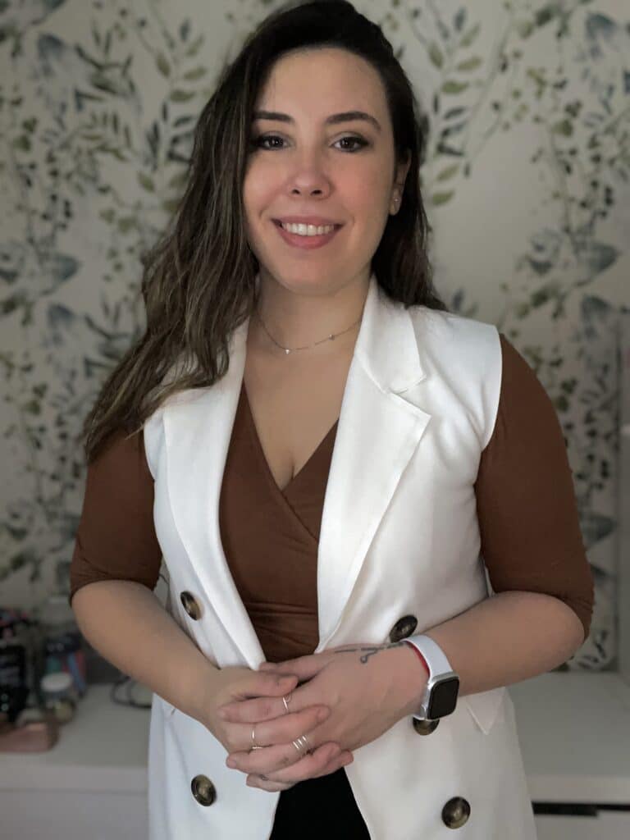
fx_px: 728
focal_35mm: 30
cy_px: 420
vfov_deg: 60.0
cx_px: 315
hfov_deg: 46.8
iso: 400
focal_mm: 2.71
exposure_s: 1/30
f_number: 2.2
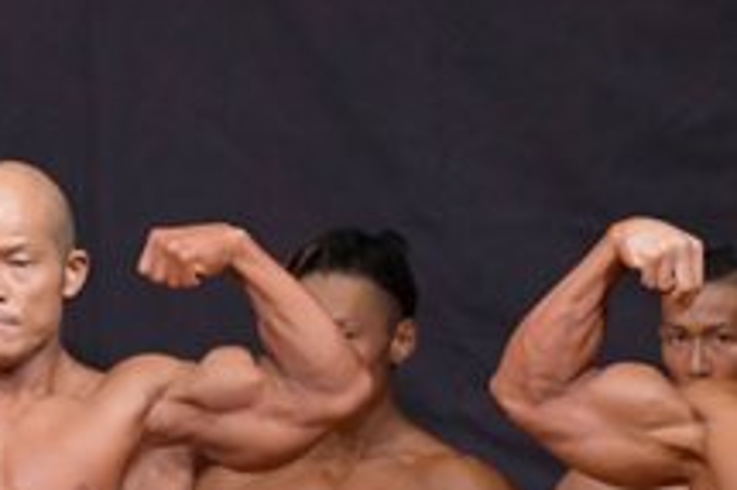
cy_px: 822
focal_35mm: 919
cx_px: 948
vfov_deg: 1.5
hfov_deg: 2.2
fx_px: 18799
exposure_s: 1/400
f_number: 5.6
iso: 5000
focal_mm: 170
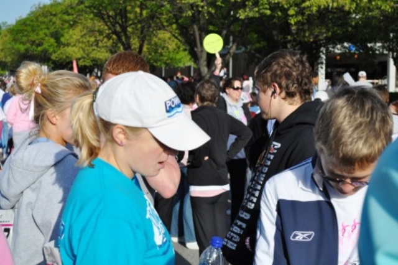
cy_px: 132
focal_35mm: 72
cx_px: 199
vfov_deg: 18.9
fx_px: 796
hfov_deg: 28.1
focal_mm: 48
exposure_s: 1/2000
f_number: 7.1
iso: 400
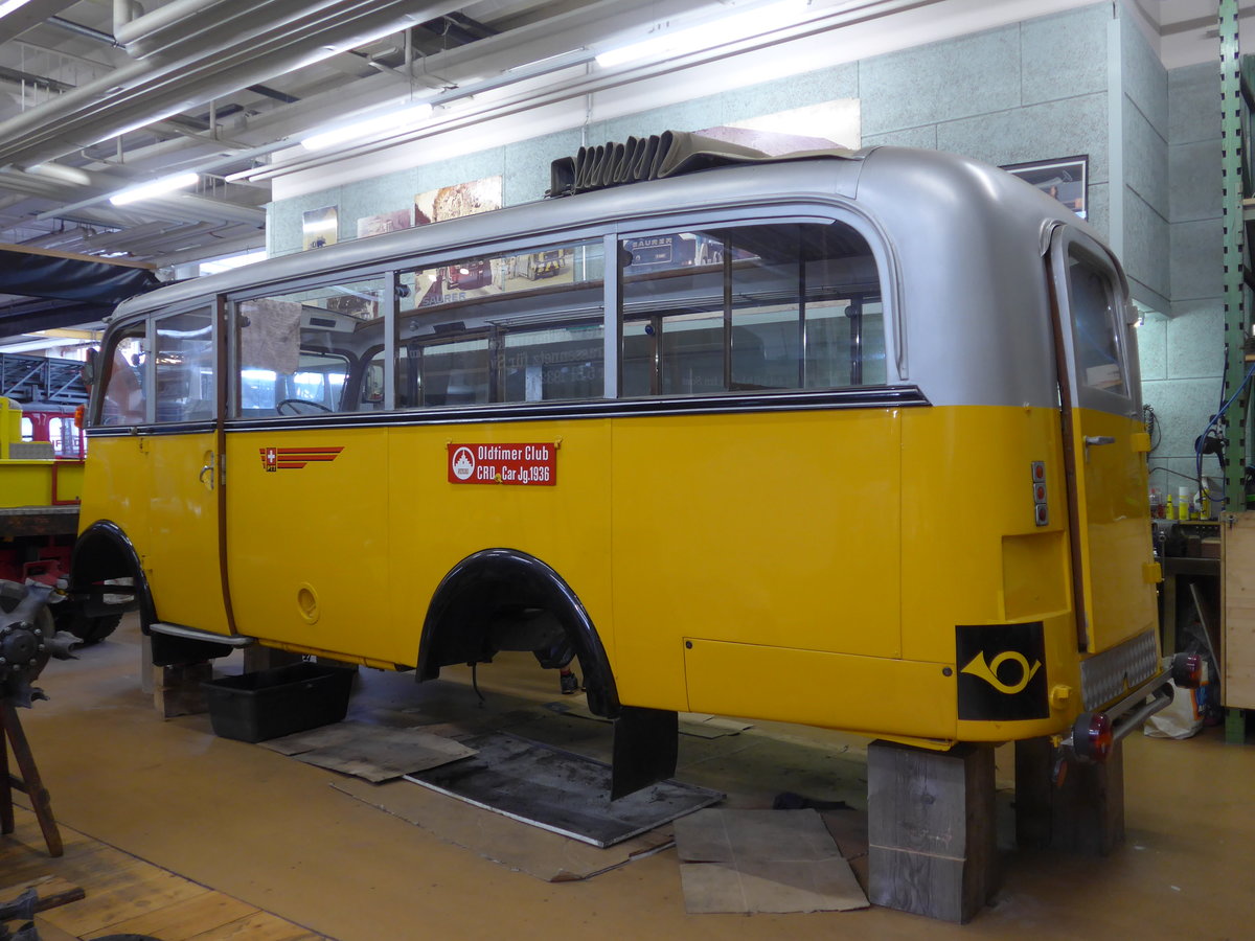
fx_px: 1051
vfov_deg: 48.2
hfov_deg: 61.7
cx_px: 628
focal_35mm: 29
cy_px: 470
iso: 200
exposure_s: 1/60
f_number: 2
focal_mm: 6
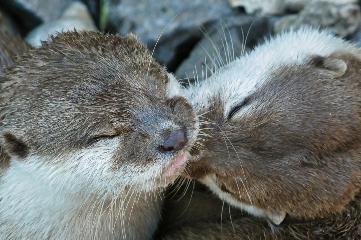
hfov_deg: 5.9
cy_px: 120
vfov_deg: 3.9
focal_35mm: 351
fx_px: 3519
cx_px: 180
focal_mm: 91
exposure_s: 1/640
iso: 2000
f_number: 5.9
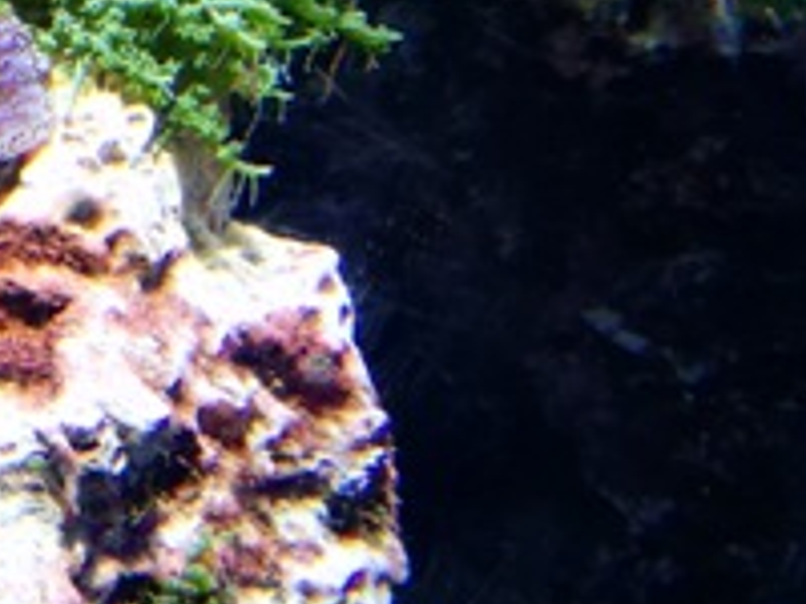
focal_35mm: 108
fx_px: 2515
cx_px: -645
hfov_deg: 15.6
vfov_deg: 13.7
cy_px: 346
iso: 100
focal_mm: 4.5
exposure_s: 1/60
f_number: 2.2
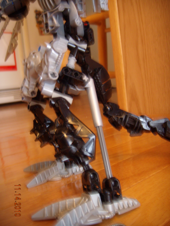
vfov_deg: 49.0
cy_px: 113
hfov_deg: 37.7
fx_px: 249
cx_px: 85
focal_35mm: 38
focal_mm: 6.4
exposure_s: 1/4
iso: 137
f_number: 3.5
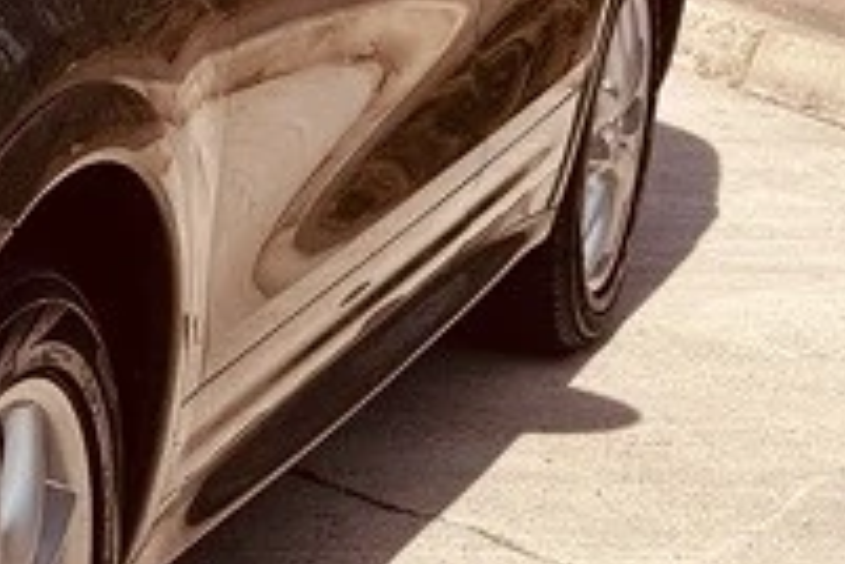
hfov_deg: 14.7
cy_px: -8
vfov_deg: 10.9
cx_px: -605
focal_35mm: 124
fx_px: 2910
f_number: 1.78
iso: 80
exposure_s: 1/3597
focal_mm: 6.76
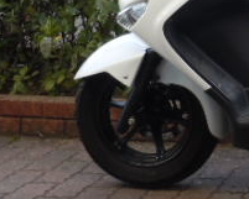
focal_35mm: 87
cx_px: 380
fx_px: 641
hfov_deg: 19.1
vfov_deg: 17.4
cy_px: 12
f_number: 3.7
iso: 100
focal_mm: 5
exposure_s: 1/125
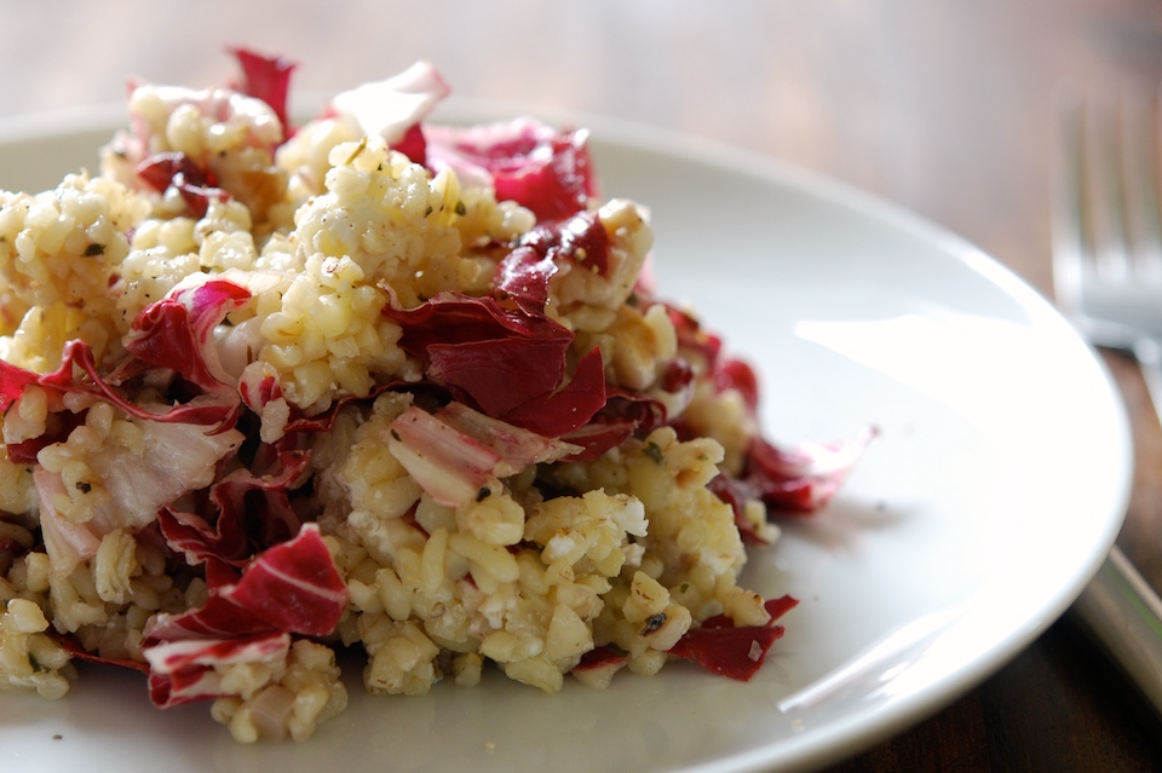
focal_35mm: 96
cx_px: 606
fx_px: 3097
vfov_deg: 14.2
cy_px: 363
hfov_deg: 21.2
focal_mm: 60
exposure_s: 1/6
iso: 400
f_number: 5
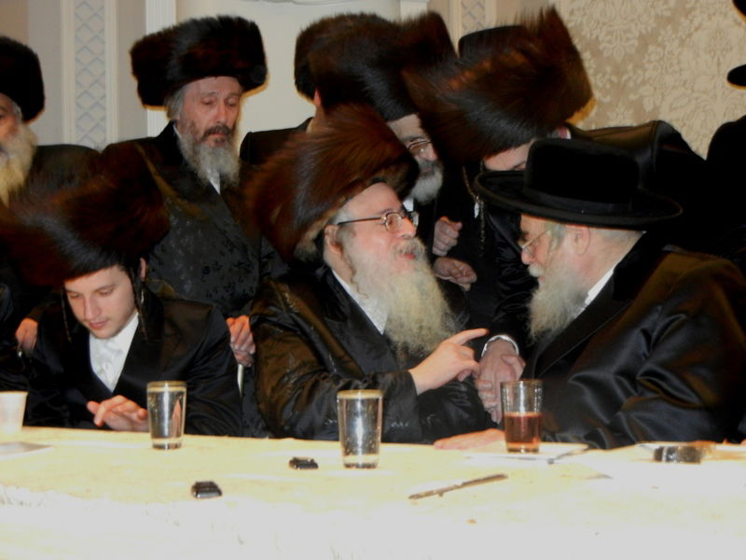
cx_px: 373
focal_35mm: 59
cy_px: 280
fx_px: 1271
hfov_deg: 32.7
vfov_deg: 24.8
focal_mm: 10.6
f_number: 4
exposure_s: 1/30
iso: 800
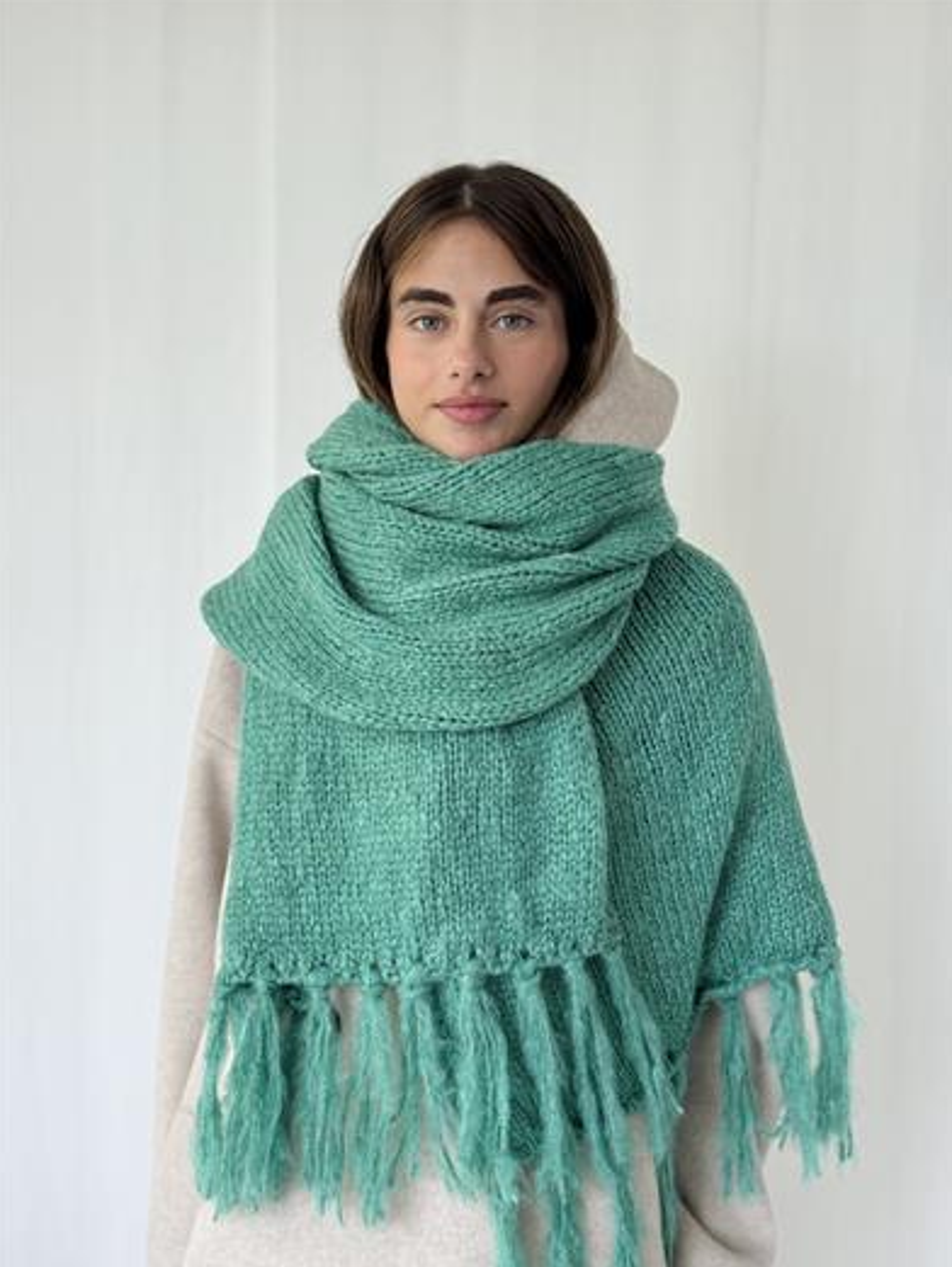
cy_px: 635
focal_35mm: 49
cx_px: 478
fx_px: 1795
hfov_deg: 29.7
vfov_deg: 38.9
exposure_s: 1/148
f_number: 1.78
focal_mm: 6.76
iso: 80
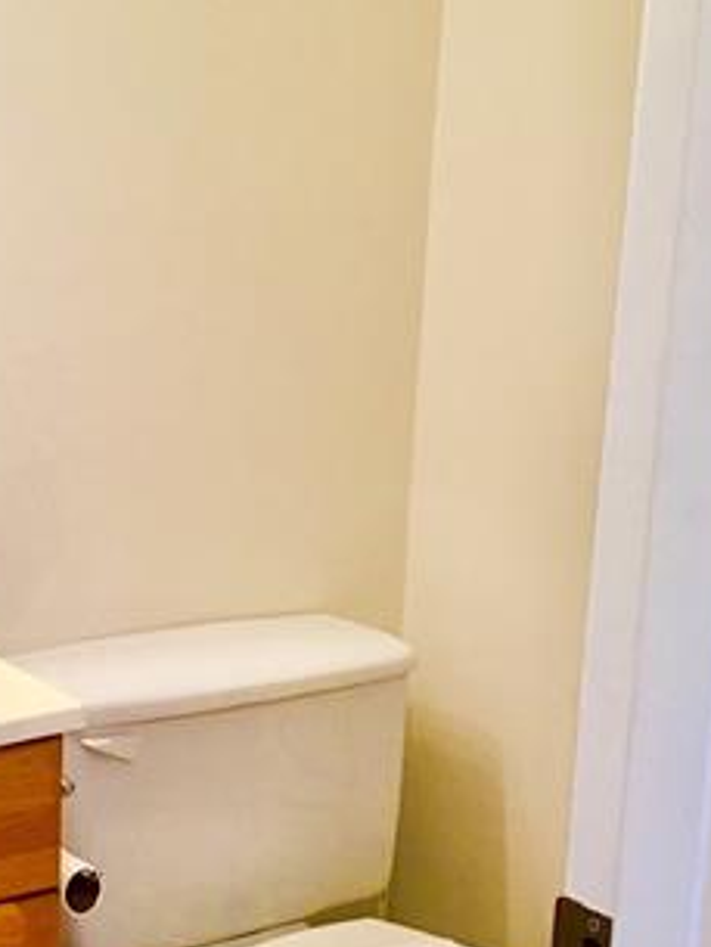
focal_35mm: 61
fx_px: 1669
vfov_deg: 31.6
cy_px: 571
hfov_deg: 23.6
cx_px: 109
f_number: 2.4
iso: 50
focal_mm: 3.3
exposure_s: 1/30
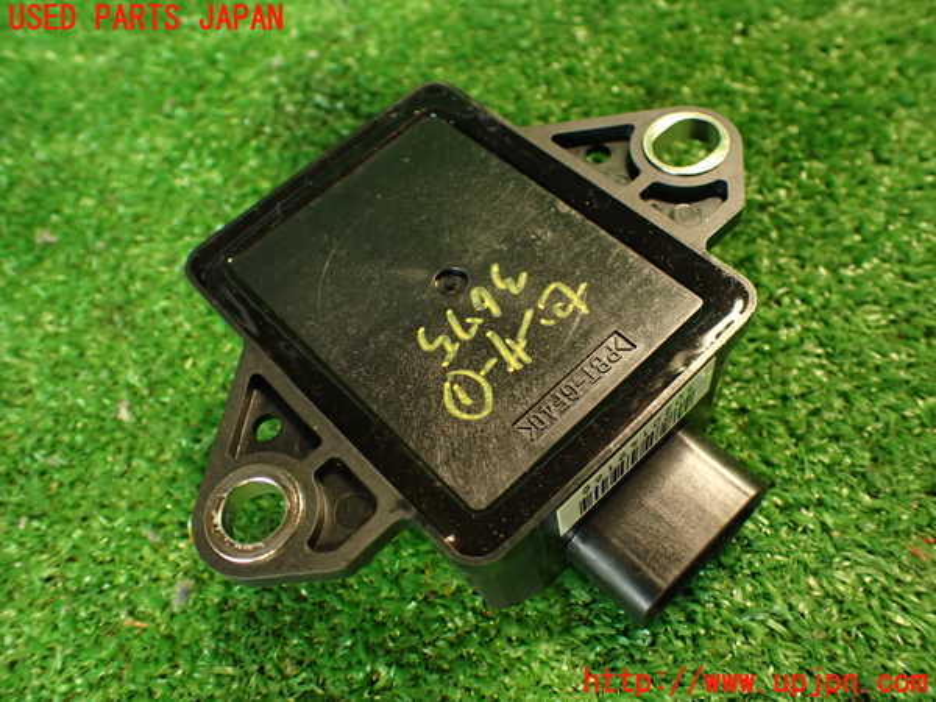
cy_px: 351
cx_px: 468
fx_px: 811
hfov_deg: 60.0
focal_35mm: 30
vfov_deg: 46.8
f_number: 2.3
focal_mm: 5.4
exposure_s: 1/30
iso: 500
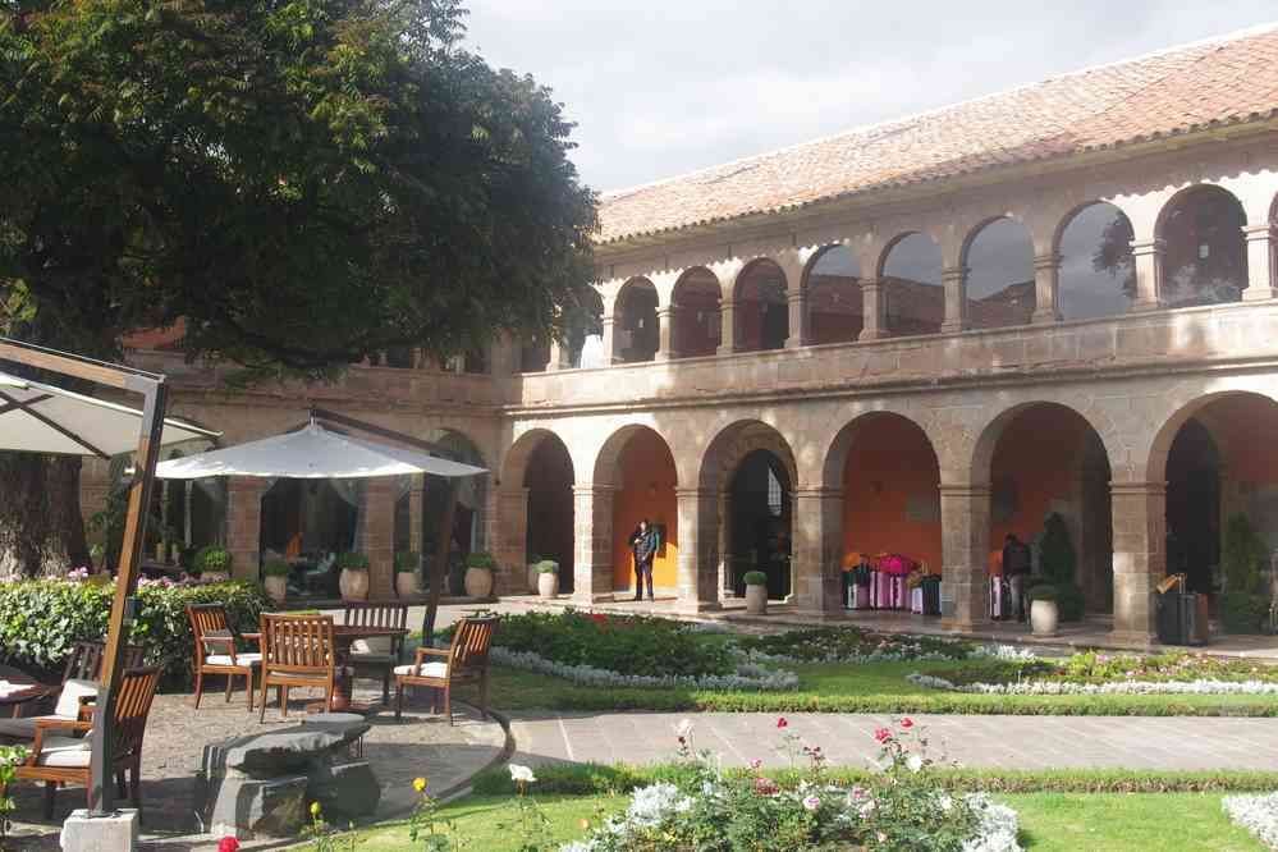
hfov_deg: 49.6
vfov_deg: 34.2
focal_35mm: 39
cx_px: 639
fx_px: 1384
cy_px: 426
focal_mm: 26
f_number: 10
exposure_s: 1/50
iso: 200
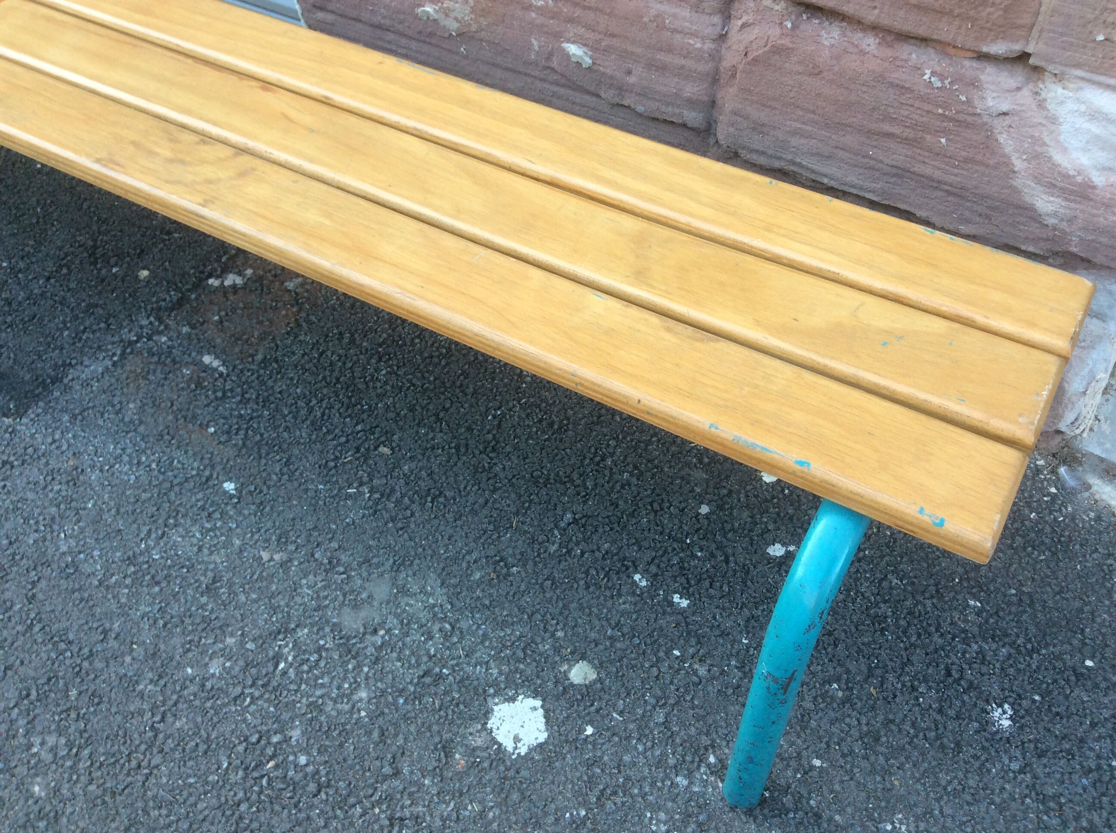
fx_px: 1030
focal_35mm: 32
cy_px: 416
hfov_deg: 56.9
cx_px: 558
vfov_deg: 44.1
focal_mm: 3.3
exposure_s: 1/120
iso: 50
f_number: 2.4
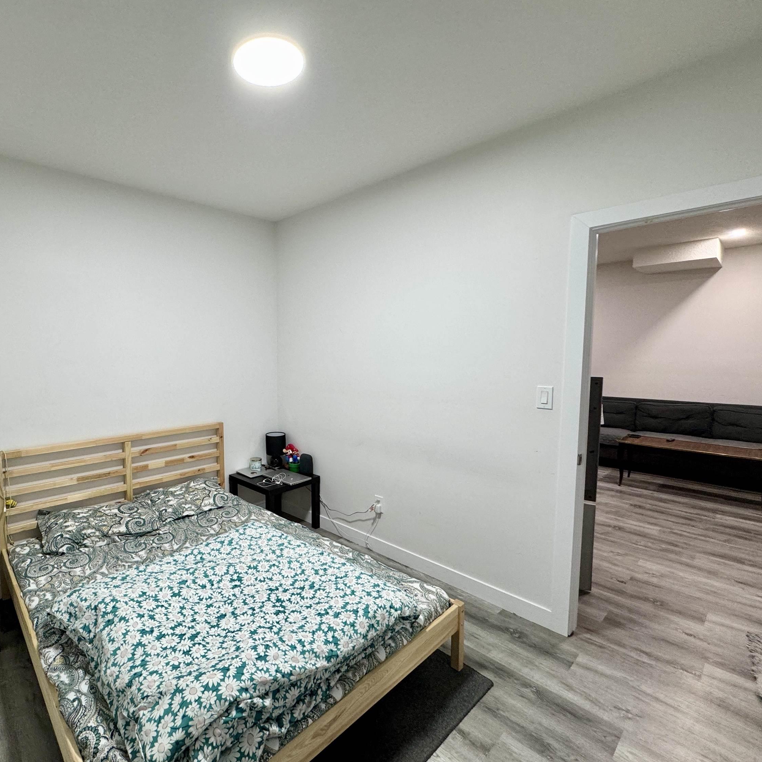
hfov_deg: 82.1
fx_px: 423
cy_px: 386
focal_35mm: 17
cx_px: 276
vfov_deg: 84.0
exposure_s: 1/60
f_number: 2.2
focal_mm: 2.22
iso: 160
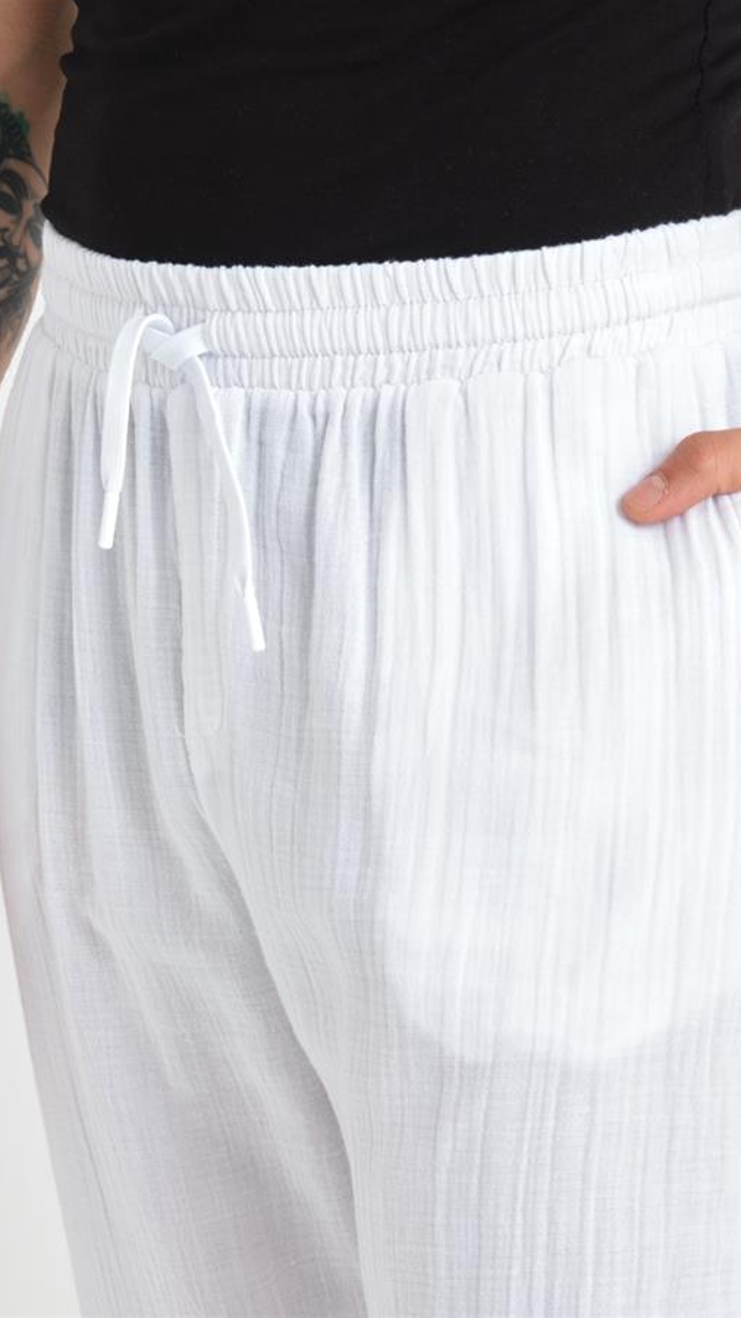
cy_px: 659
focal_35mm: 126
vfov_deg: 17.0
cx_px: 426
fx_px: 4402
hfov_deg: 9.6
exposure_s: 1/125
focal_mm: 80
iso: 125
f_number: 11
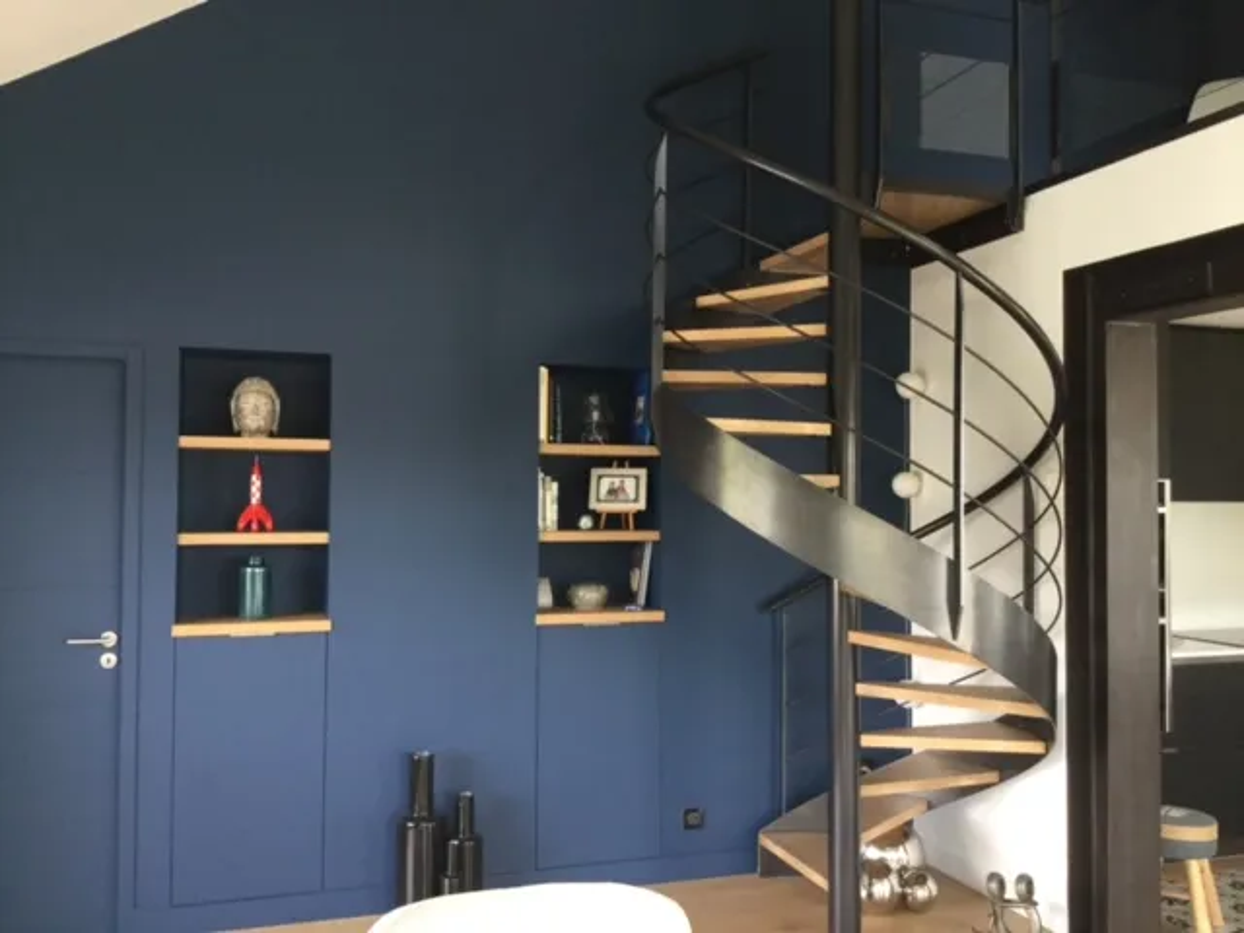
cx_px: 622
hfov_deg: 58.4
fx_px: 1114
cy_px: 466
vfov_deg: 45.4
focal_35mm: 31
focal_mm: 3.3
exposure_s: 1/33
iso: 80
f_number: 2.4
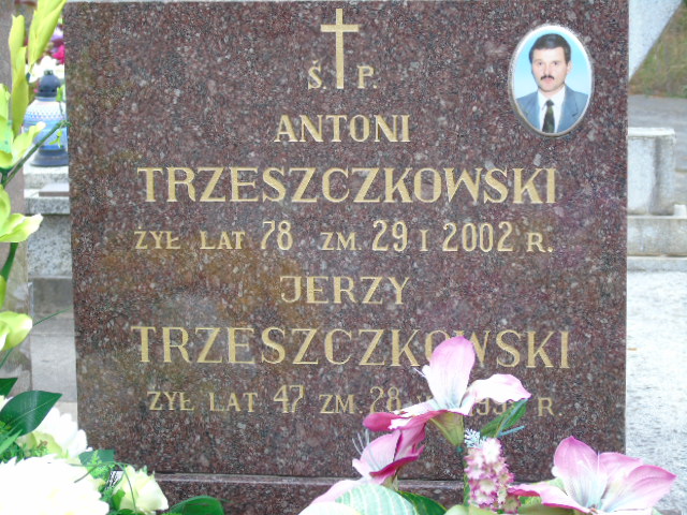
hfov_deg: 18.2
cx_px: 344
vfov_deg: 13.7
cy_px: 258
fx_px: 2143
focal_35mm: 108
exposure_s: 1/40
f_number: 4.4
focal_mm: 19
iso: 80
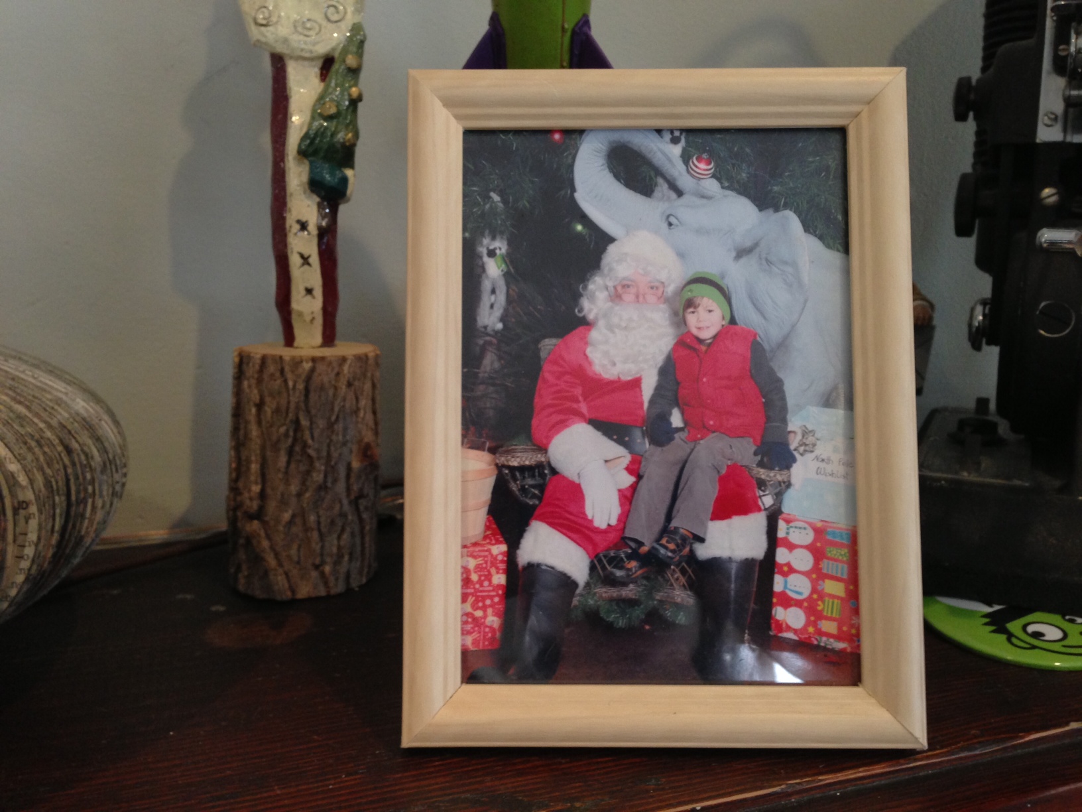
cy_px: 406
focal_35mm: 33
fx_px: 1031
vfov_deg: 42.9
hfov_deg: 55.4
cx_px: 541
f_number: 2.4
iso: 160
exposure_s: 1/20
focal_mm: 4.13
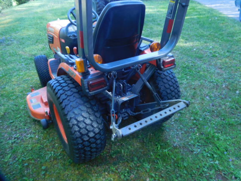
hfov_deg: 69.4
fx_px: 174
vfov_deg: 54.9
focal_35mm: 25
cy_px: 90
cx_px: 120
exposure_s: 1/40
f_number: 3.4
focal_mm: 4.5
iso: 125
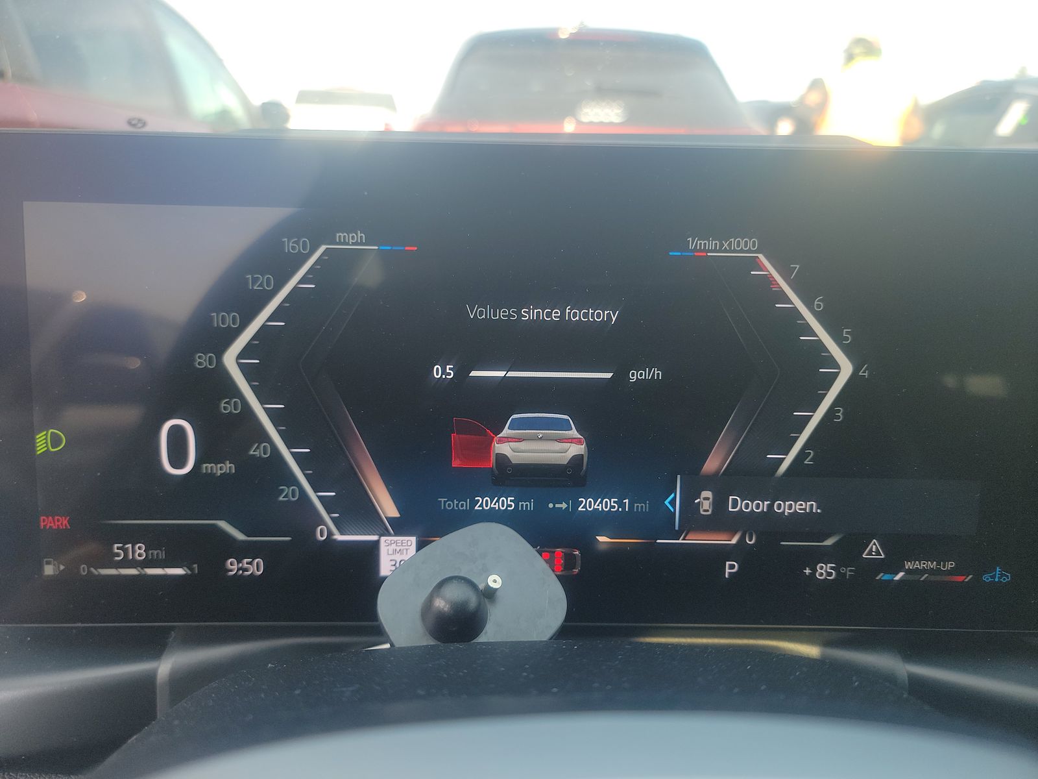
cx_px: 519
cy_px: 390
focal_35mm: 24
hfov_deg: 71.6
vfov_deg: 56.8
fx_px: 720
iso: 62
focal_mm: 6.7
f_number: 1.8
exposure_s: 1/119
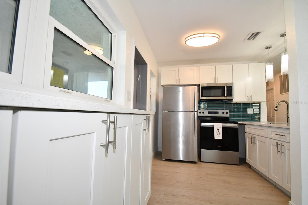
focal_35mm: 15
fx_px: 128
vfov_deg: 77.3
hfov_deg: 100.4
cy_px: 102
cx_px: 154
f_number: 8
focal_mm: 10
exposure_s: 1/250
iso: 1600
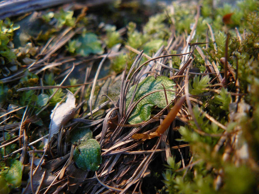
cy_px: 97
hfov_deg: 51.4
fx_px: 269
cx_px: 130
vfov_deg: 39.7
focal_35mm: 36
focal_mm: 6
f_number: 2.8
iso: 200
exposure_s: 1/25
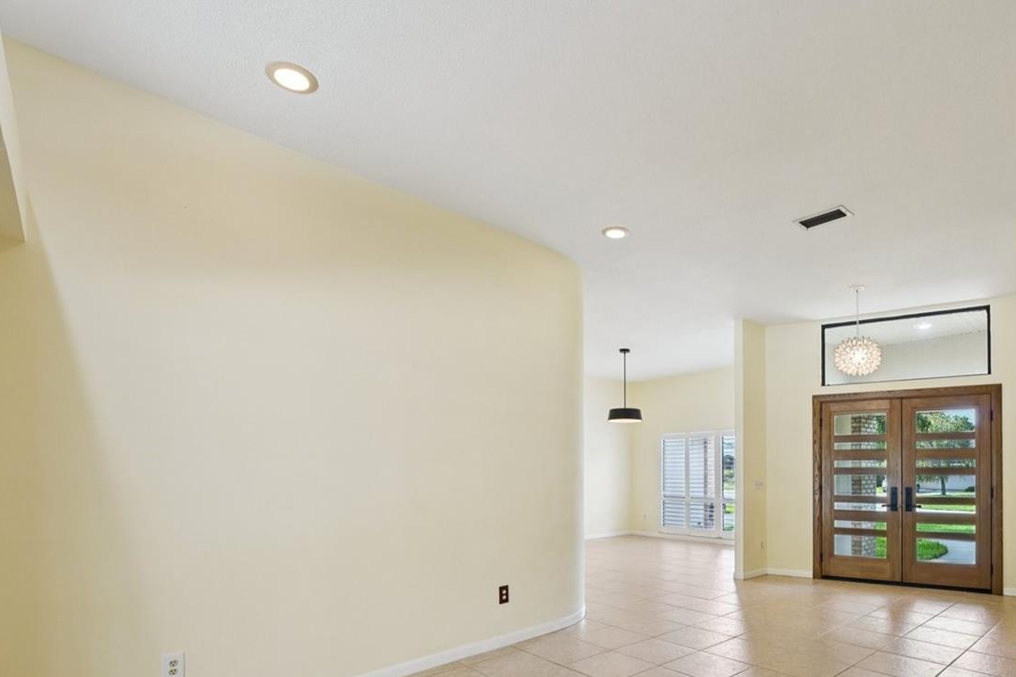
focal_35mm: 19
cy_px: 466
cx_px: 620
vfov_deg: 62.4
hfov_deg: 85.6
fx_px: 536
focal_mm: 13
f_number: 8
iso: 640
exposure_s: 1/60
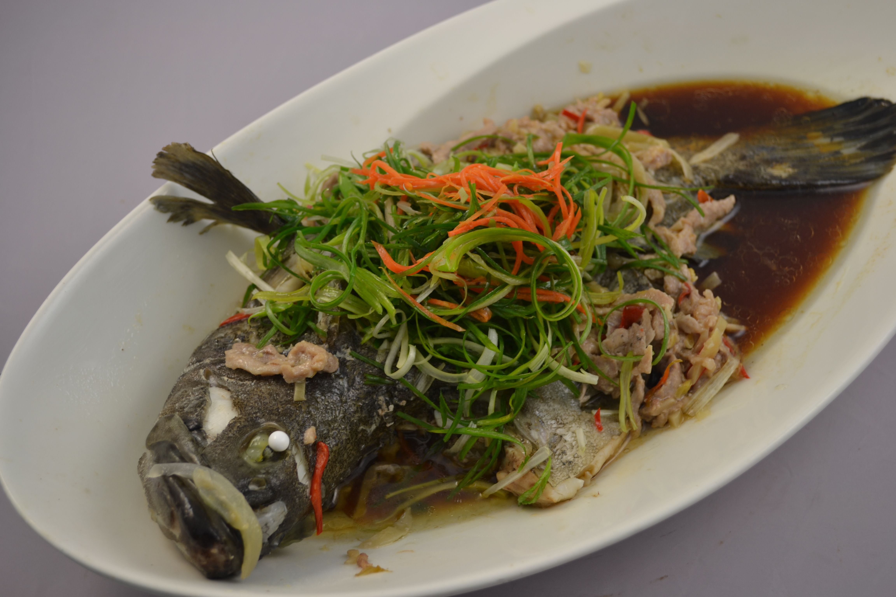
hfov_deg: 41.1
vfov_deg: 28.1
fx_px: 1195
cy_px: 298
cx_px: 448
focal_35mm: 48
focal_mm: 32
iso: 100
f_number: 4.8
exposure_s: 1/30
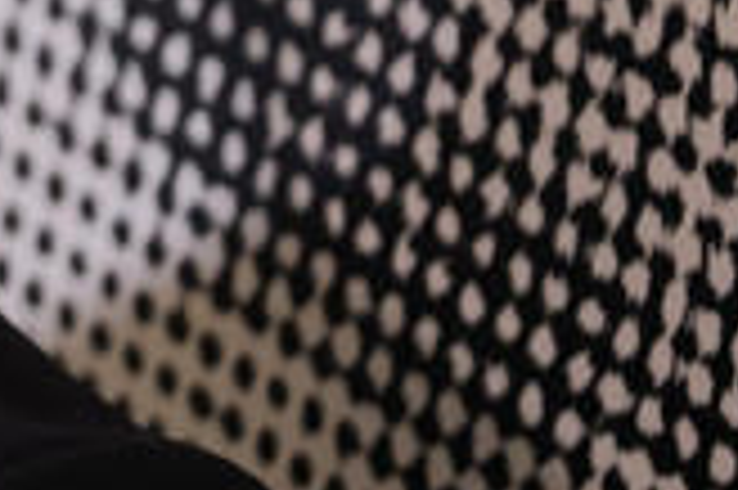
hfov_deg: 2.3
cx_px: -688
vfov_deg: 1.5
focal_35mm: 896
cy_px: -254
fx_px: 18349
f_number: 3.2
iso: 3200
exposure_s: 1/640
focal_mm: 140
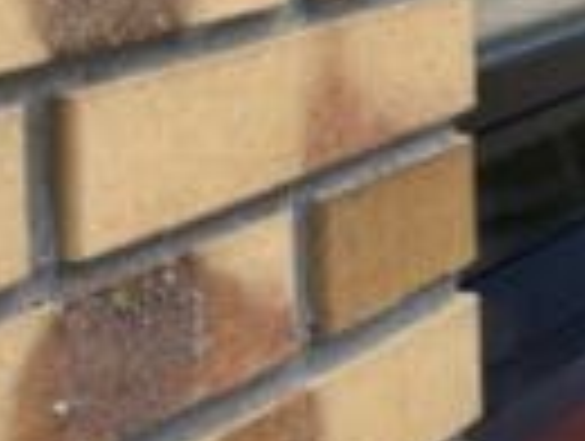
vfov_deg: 12.9
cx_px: 968
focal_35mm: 110
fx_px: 1862
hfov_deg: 15.8
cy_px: -182
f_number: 1.6
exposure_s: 1/943
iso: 50
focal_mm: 5.1
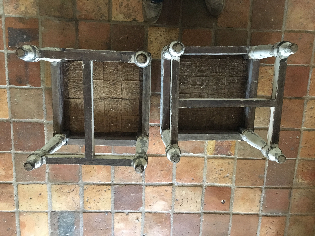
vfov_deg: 48.2
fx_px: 264
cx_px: 158
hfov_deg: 61.7
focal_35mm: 29
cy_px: 118
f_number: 2.2
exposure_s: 1/17
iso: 250
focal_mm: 4.15
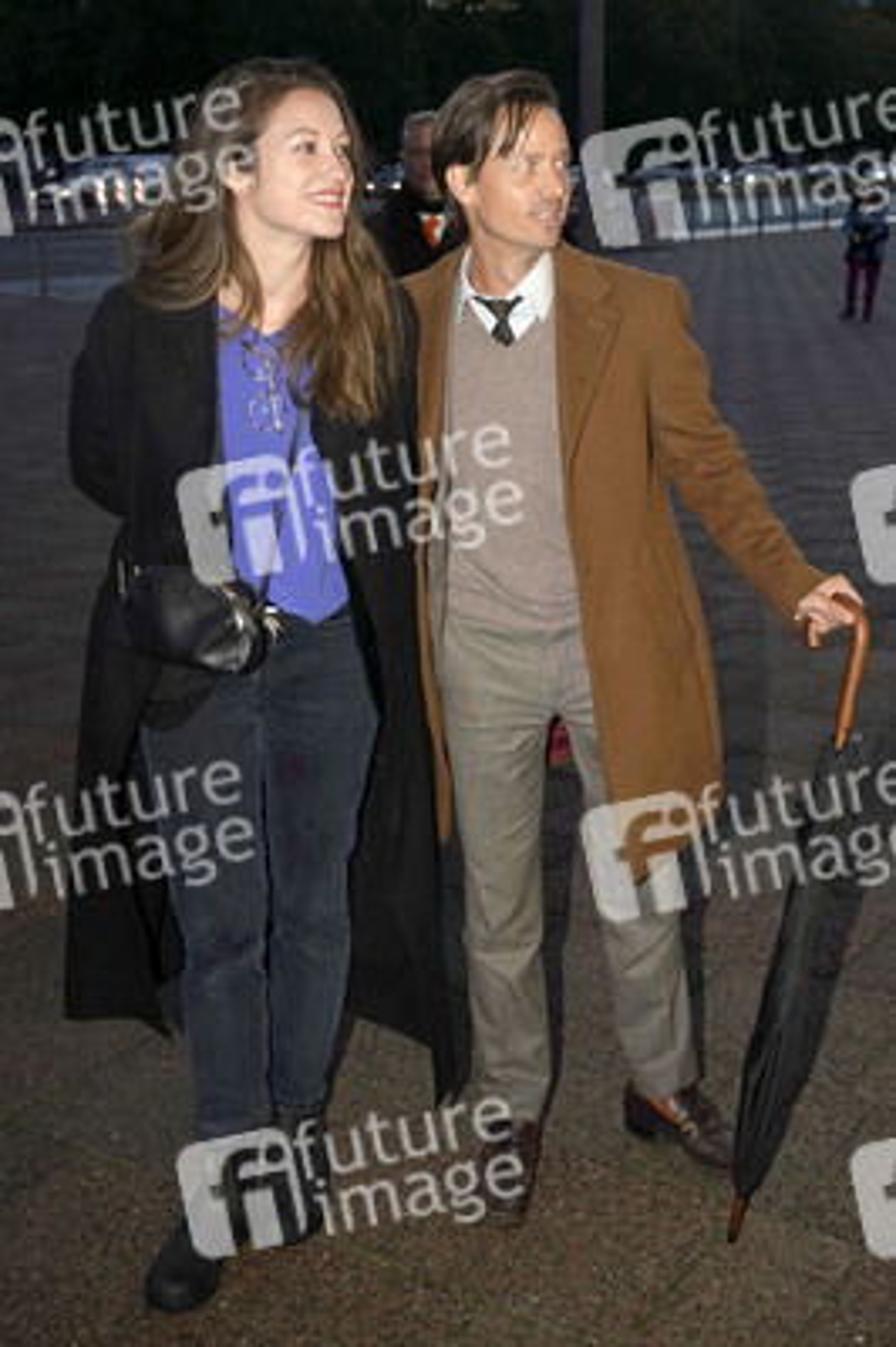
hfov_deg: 37.8
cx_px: 448
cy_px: 674
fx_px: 1309
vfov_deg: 54.5
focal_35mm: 35
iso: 640
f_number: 5.6
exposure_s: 1/160
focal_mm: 35
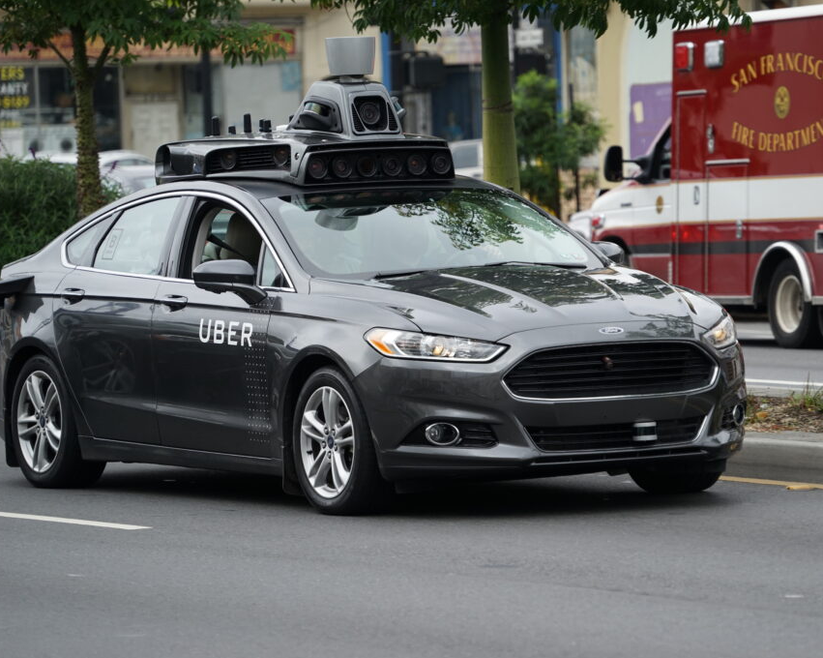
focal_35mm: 226
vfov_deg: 6.8
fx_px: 5502
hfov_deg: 8.6
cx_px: 484
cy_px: 329
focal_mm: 200
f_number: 5.6
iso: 400
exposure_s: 1/800
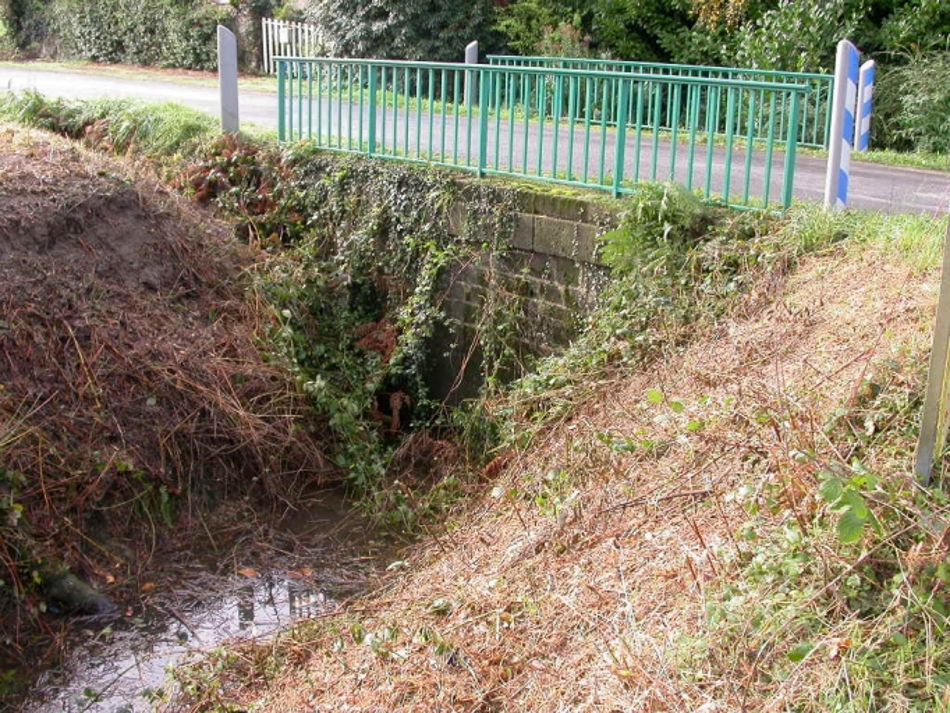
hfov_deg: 49.0
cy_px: 356
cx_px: 475
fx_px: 1043
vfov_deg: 37.7
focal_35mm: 38
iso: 100
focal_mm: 7.85
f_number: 3.7
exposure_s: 1/96.3
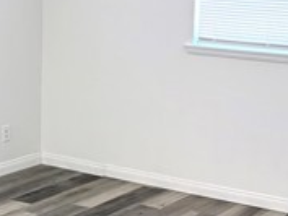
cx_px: 166
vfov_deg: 15.7
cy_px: 164
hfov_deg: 20.8
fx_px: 783
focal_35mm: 94
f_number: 1.6
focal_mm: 5.96
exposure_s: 1/120
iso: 64
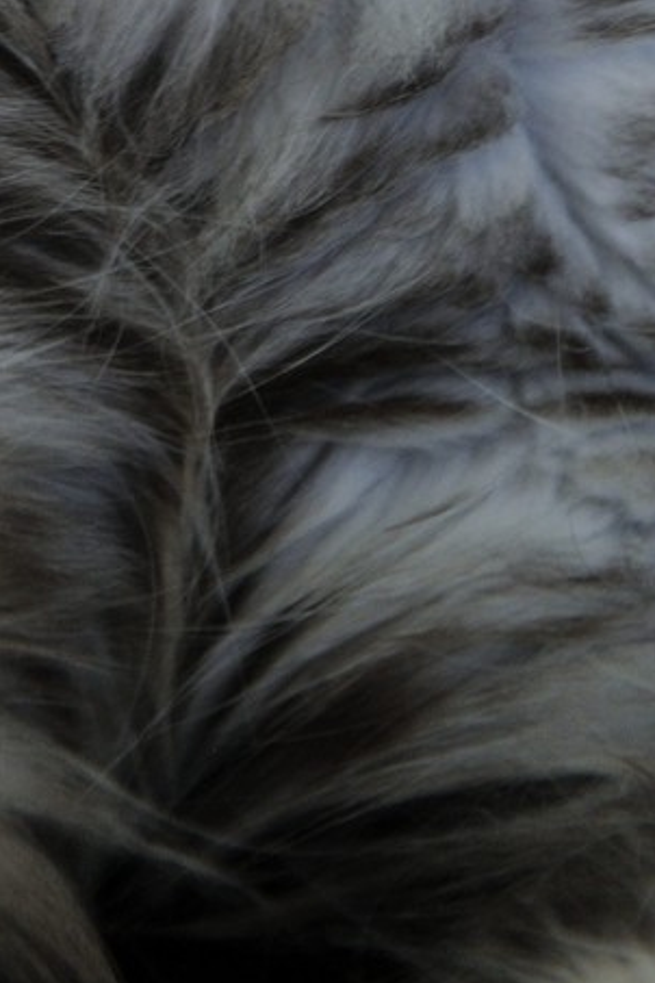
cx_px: 4
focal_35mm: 247
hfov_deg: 5.6
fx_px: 6741
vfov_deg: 8.1
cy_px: -699
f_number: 4
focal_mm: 70
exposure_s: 1/60
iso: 1000
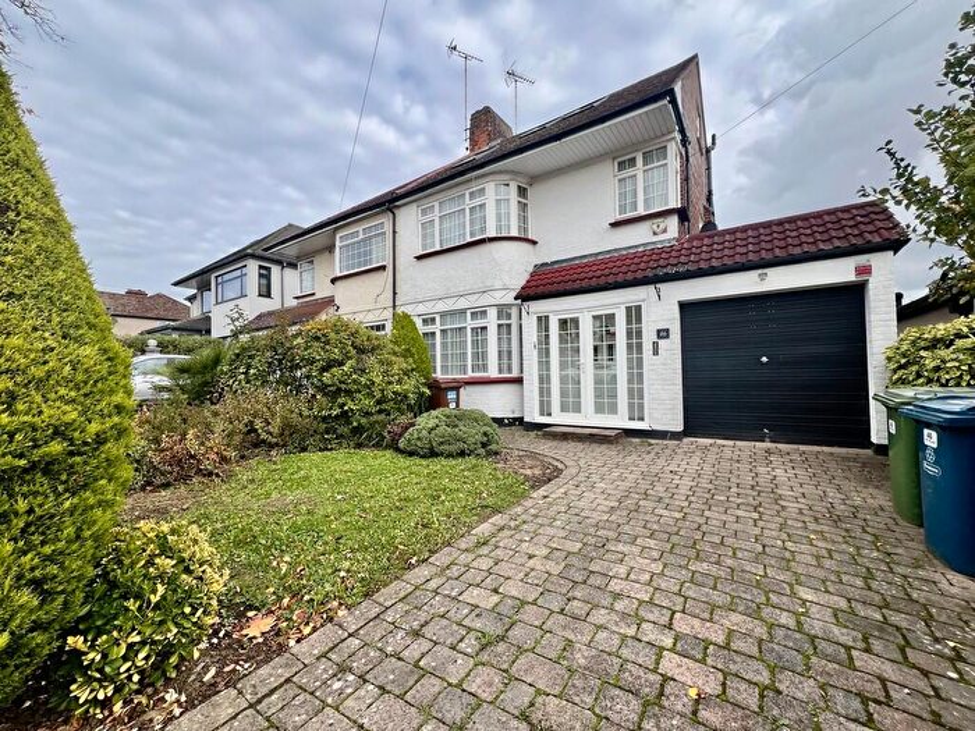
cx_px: 488
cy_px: 366
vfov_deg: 89.9
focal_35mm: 13
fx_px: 366
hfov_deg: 106.2
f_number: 1.8
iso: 32
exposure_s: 1/479
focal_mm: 1.57
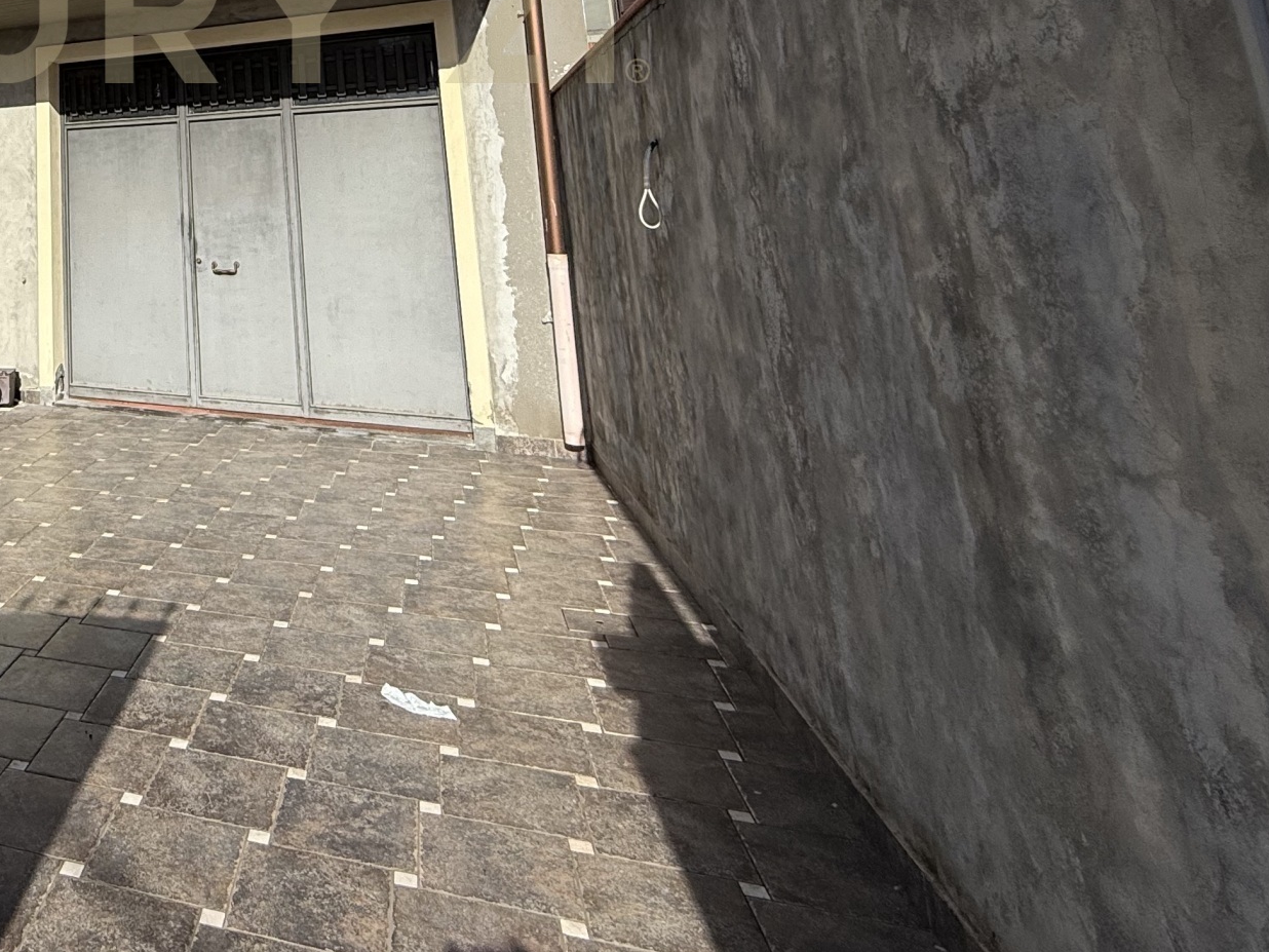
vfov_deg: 42.1
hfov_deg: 49.8
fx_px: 1063
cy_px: 9
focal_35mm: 29
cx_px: -7
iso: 50
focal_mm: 2.22
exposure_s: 1/3891
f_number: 2.2
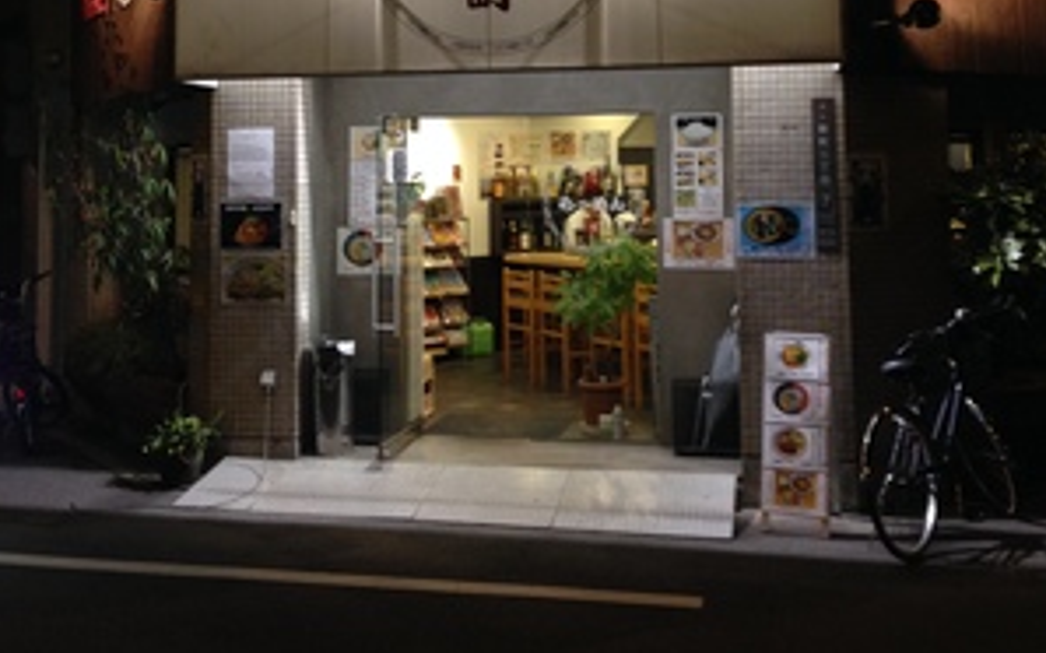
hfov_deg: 42.7
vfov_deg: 26.7
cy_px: 102
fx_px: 1339
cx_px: 523
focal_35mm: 47
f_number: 2.4
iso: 125
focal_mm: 4.12
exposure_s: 1/20
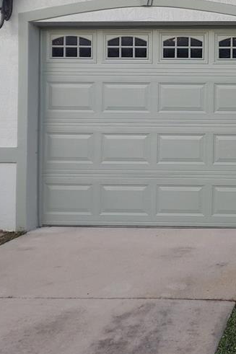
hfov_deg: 20.5
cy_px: 93
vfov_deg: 32.3
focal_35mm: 61
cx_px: 297
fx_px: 600
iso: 64
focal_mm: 5.23
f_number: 1.8
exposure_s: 1/100
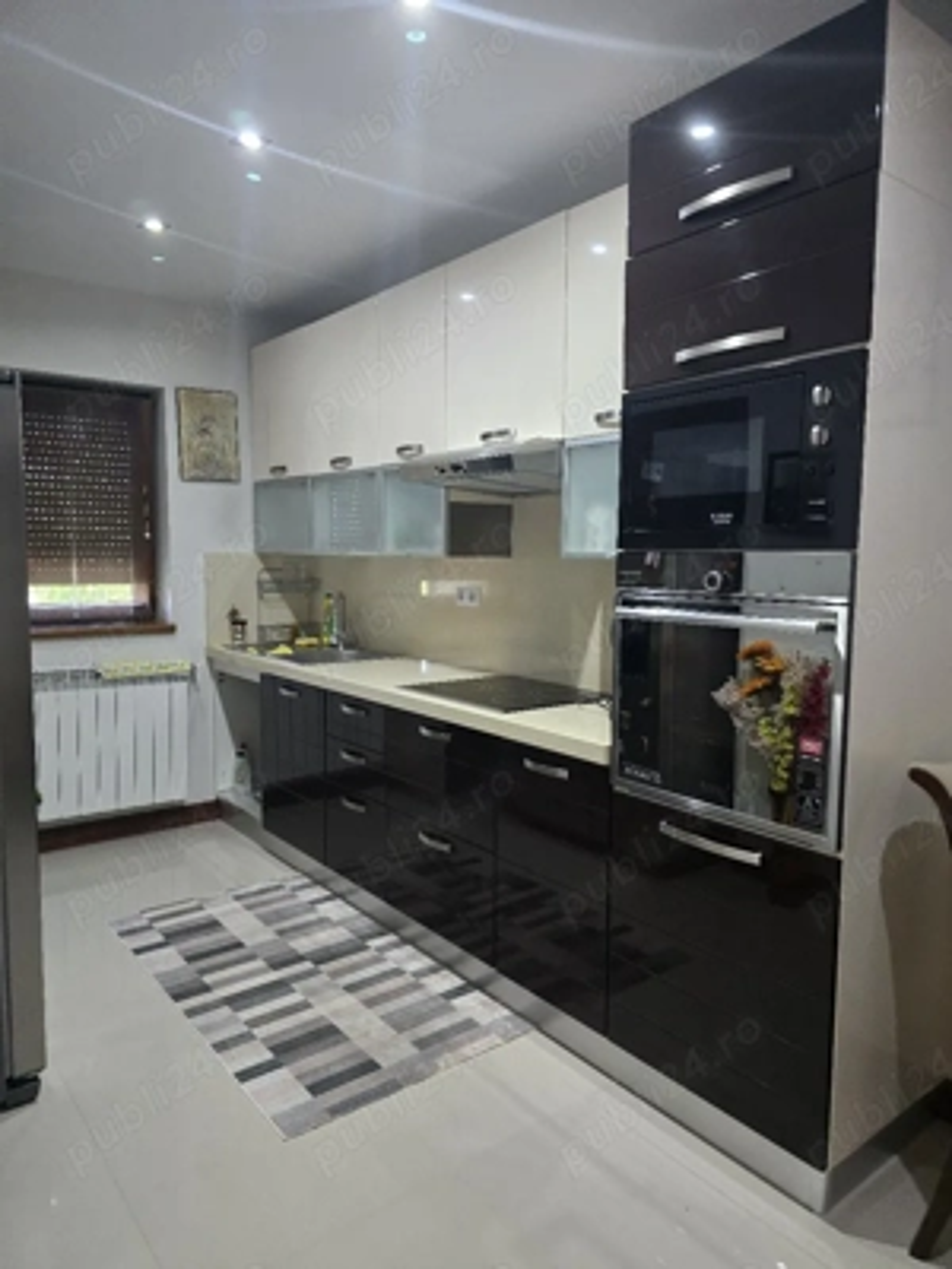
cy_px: 634
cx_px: 476
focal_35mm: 23
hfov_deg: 58.9
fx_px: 843
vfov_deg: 73.9
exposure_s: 1/101
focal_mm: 6.3
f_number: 1.7
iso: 1000
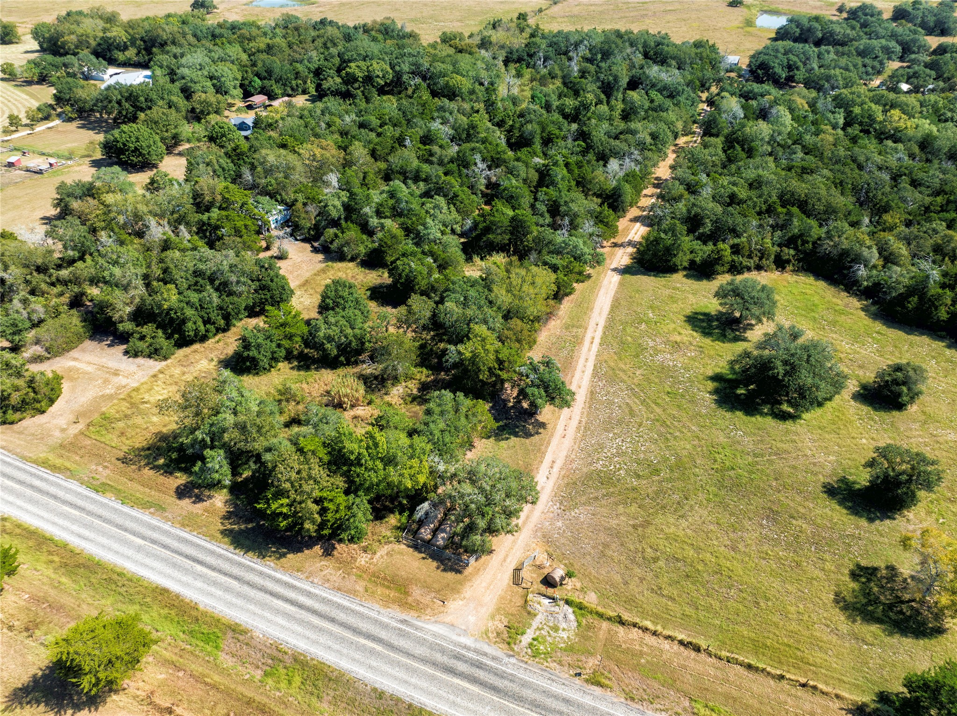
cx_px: 478
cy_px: 358
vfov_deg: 56.8
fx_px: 663
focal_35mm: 24
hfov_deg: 71.6
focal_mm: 12.29
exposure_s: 1/800
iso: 100
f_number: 2.8
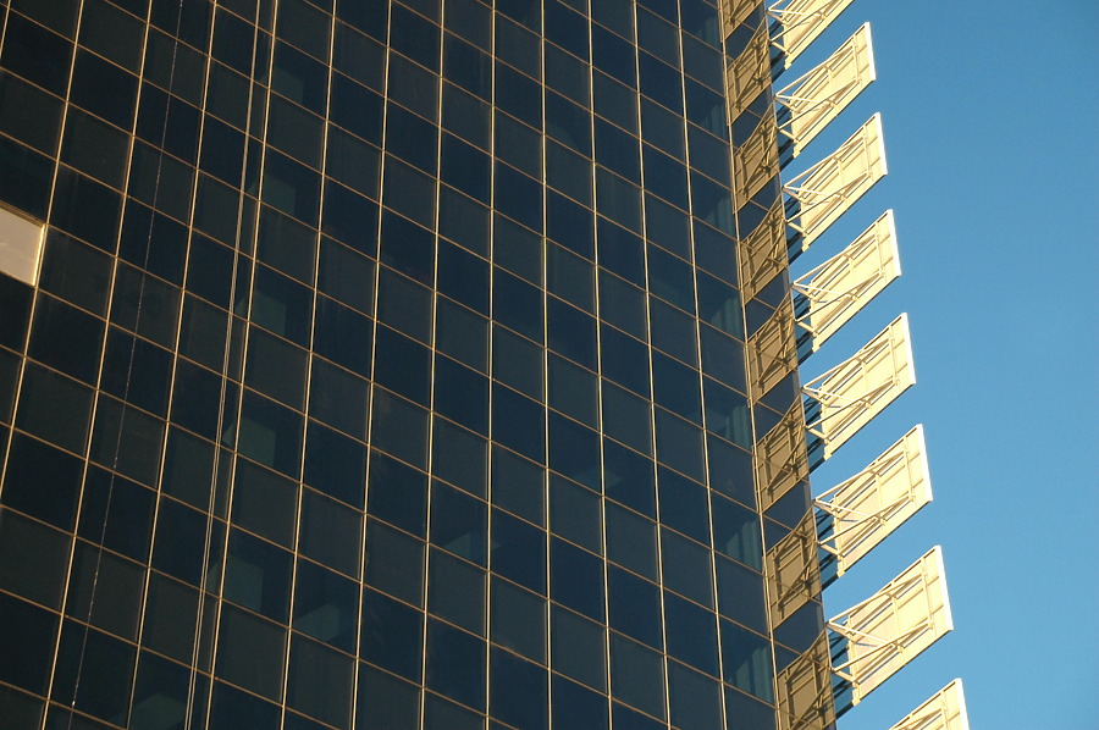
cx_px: 550
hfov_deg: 22.6
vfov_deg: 15.2
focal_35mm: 90
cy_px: 365
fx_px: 2744
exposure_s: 1/60
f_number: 5.3
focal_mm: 60
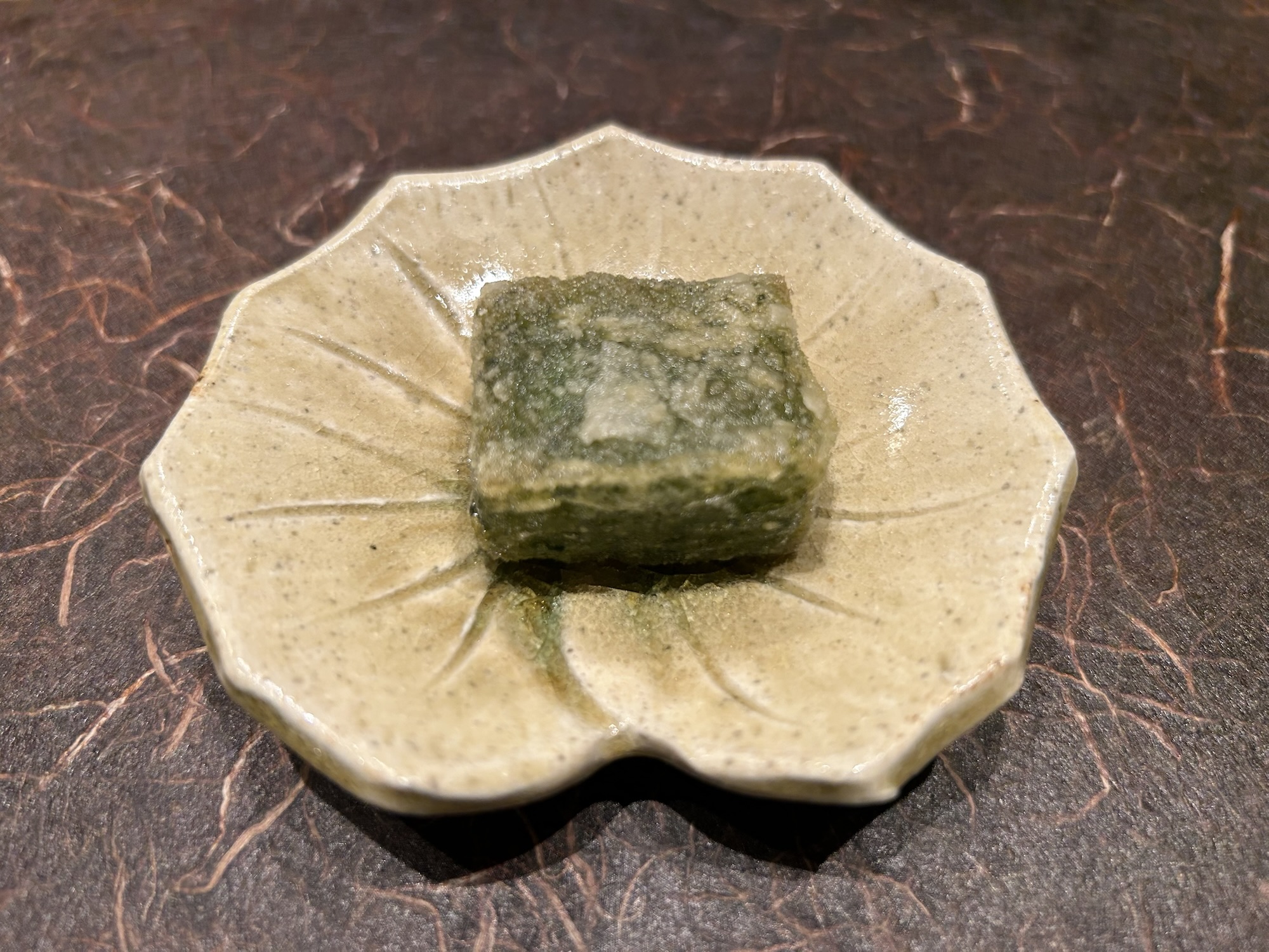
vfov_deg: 53.1
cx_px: 634
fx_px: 953
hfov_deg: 67.3
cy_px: 476
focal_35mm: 26
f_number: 1.5
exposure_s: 1/100
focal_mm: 5.7
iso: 80
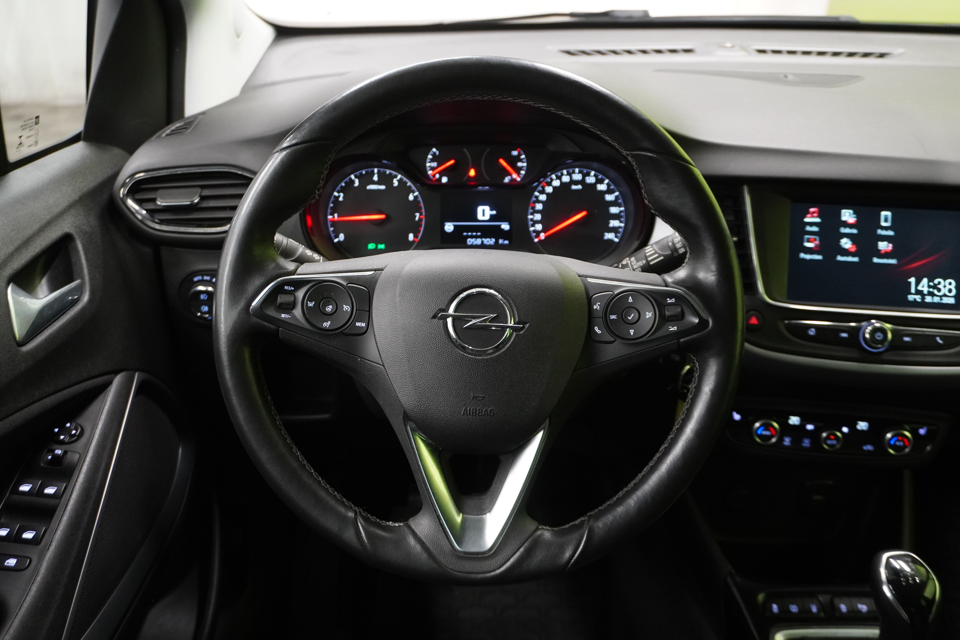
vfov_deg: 40.0
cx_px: 480
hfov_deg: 57.2
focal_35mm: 33
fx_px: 880
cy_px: 320
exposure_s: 1/40
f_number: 4
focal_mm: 22
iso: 2000
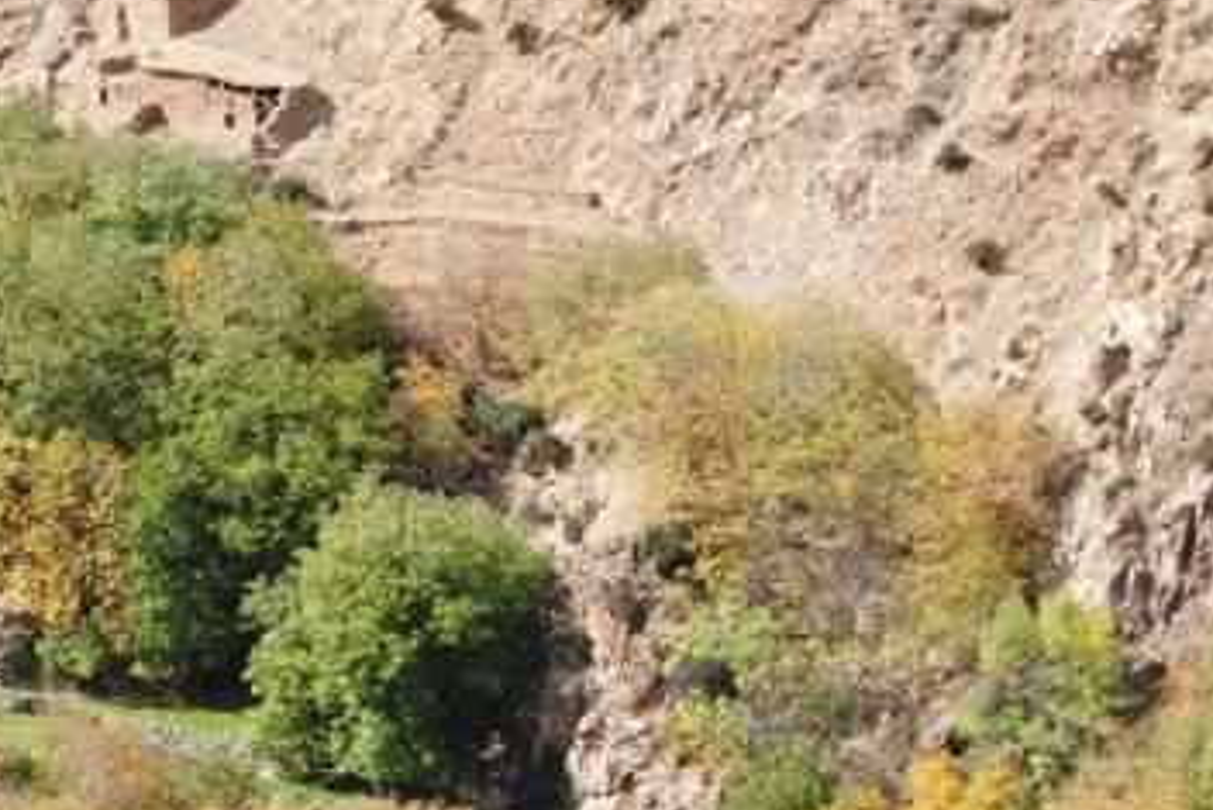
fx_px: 6775
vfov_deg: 6.8
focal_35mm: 201
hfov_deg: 10.1
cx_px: -300
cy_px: 574
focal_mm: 46
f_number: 7.1
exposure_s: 1/200
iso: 100
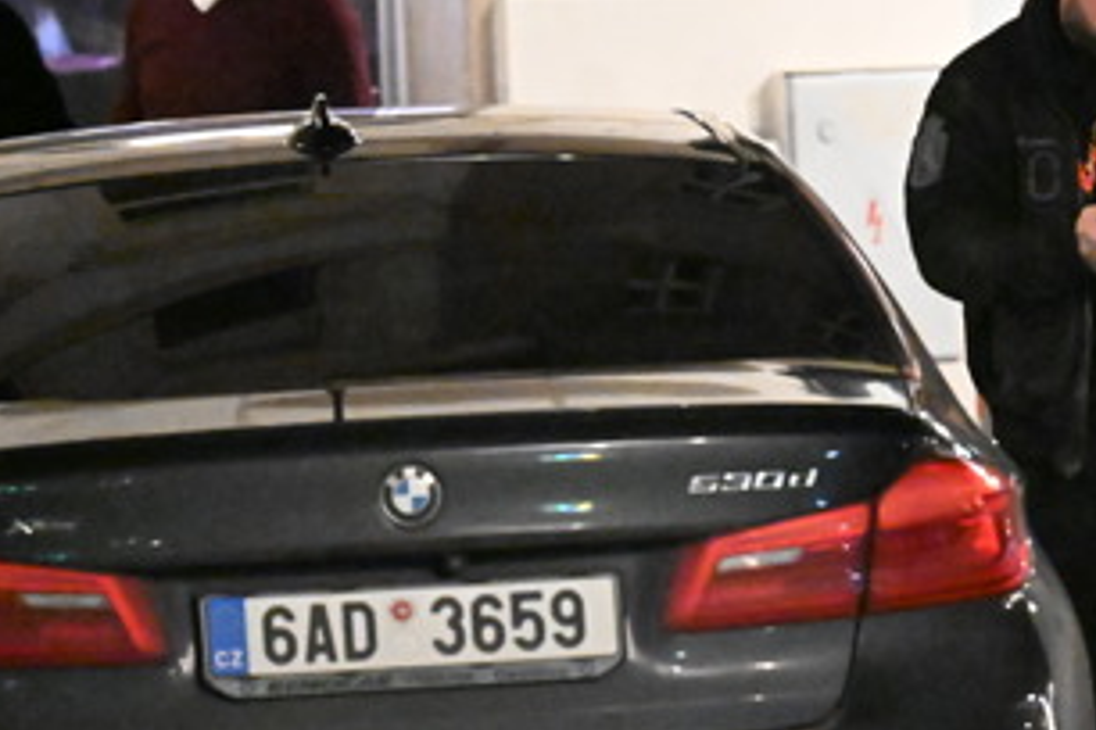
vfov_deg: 3.3
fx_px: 12847
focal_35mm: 422
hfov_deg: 4.9
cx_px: 1103
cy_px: 558
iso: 25600
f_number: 2.8
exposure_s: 1/80
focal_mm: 125
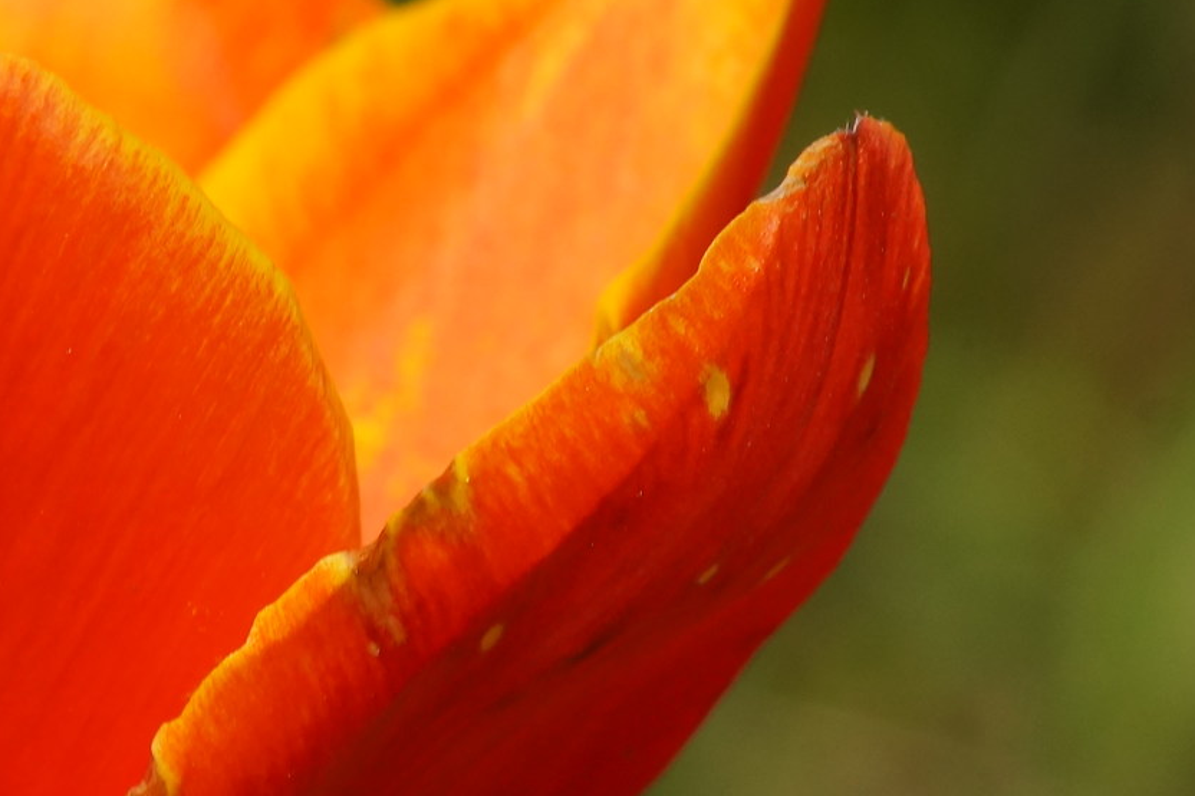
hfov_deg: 2.6
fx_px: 25847
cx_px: -106
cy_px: 461
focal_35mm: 779
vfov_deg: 1.8
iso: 400
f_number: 11
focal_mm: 180
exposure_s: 1/250
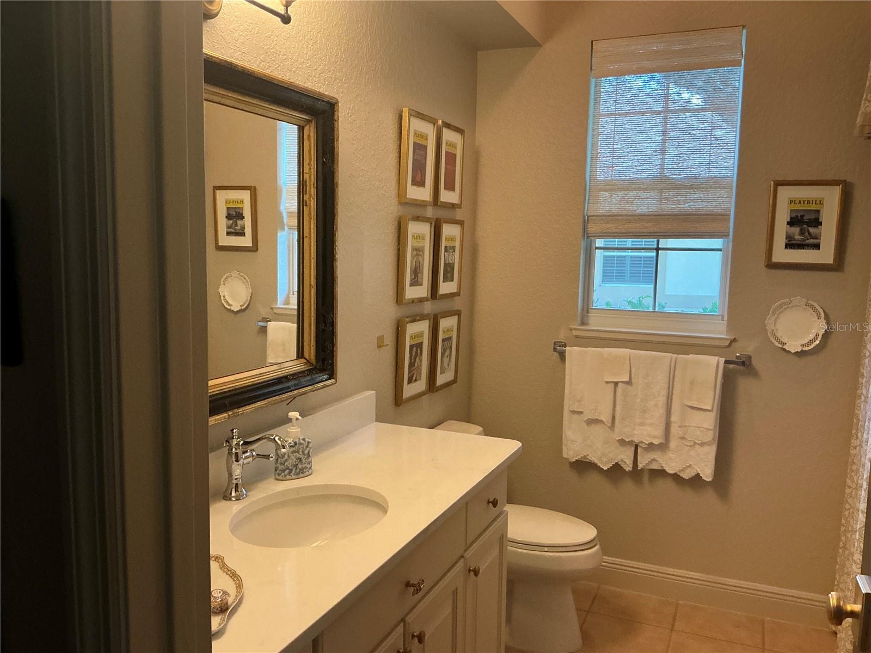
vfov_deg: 49.7
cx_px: 436
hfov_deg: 63.4
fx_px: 705
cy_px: 326
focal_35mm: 28
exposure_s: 1/60
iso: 200
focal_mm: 3
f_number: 1.8
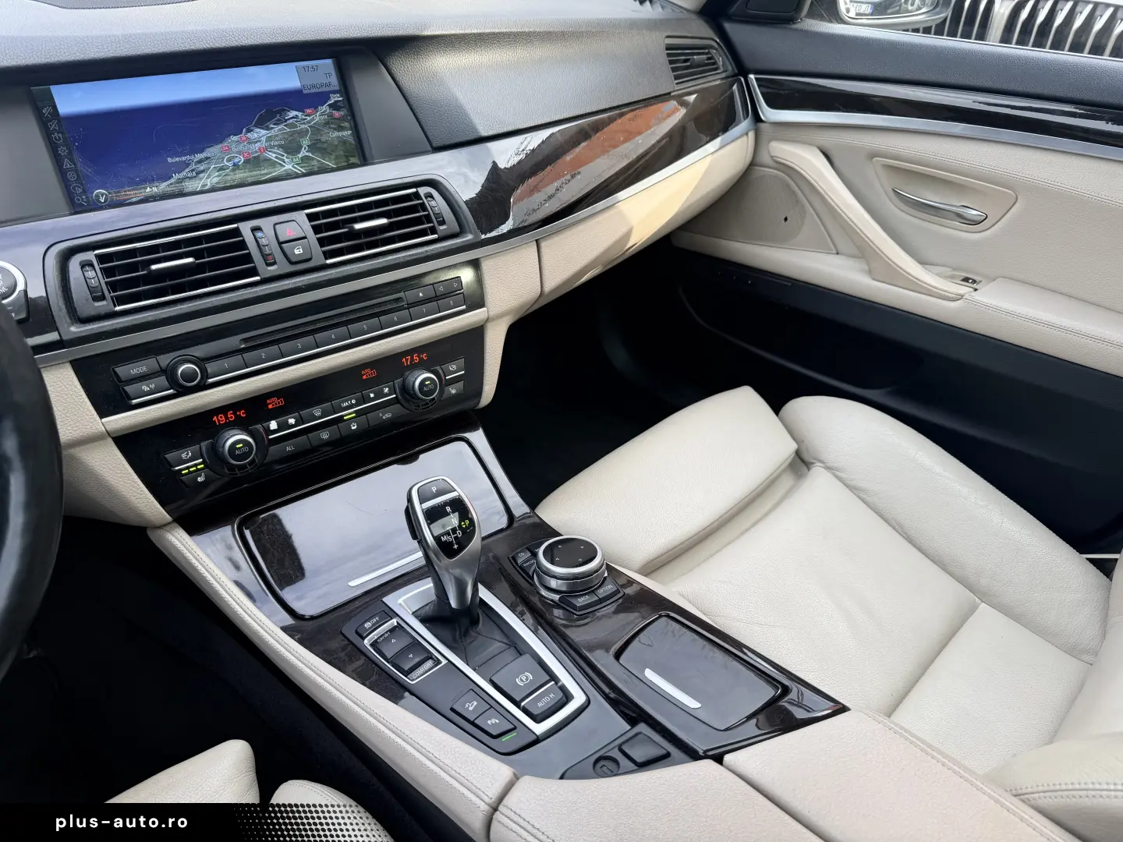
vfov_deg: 56.8
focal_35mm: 24
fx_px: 779
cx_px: 562
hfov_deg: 71.6
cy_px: 421
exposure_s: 1/142
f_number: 1.78
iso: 64
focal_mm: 6.76
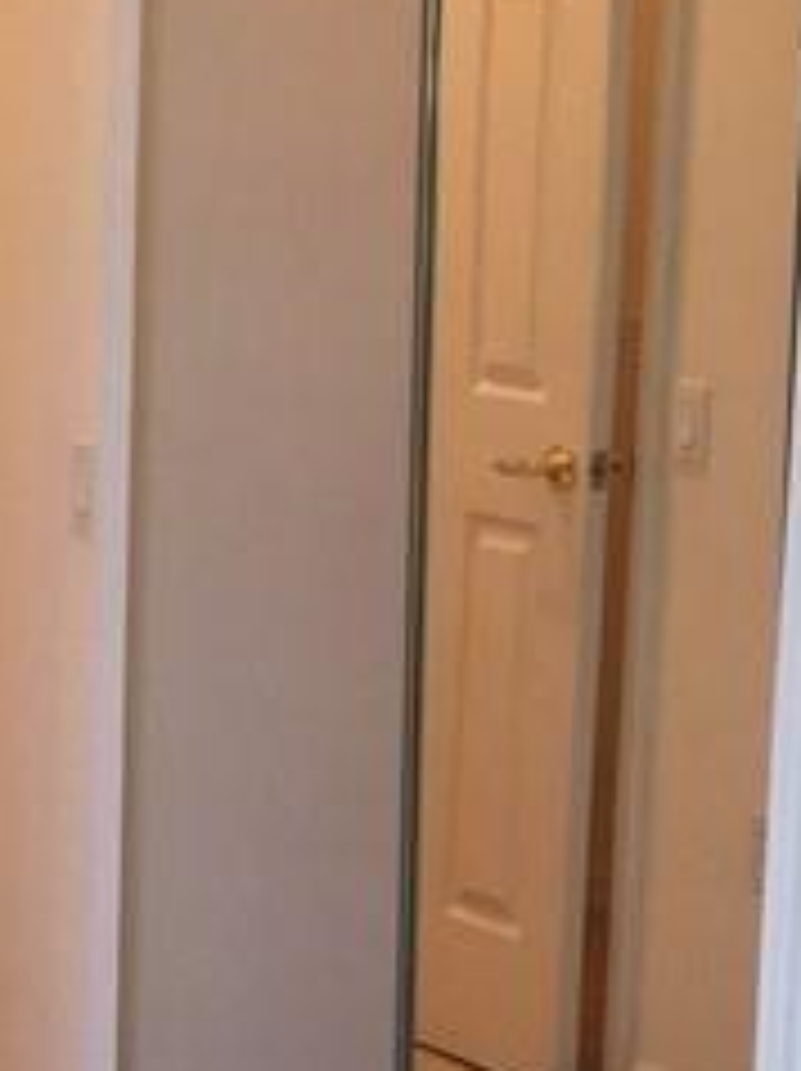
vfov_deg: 15.7
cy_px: 806
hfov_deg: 11.3
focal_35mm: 125
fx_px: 3864
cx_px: -436
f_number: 2.2
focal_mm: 4.15
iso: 32
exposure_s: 1/30
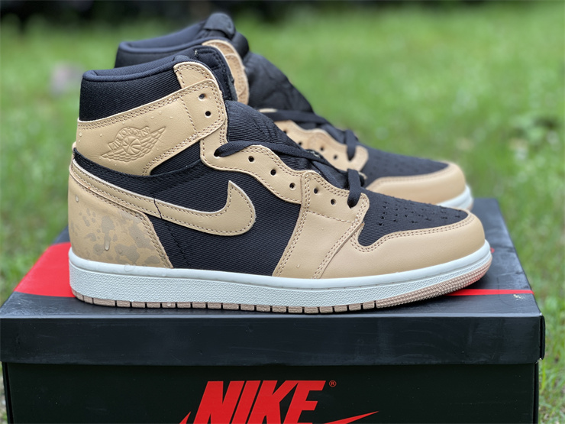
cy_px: 212
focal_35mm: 64
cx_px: 282
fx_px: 1045
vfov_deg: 22.9
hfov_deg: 30.3
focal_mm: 7.5
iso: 25
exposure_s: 1/121
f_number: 2.2
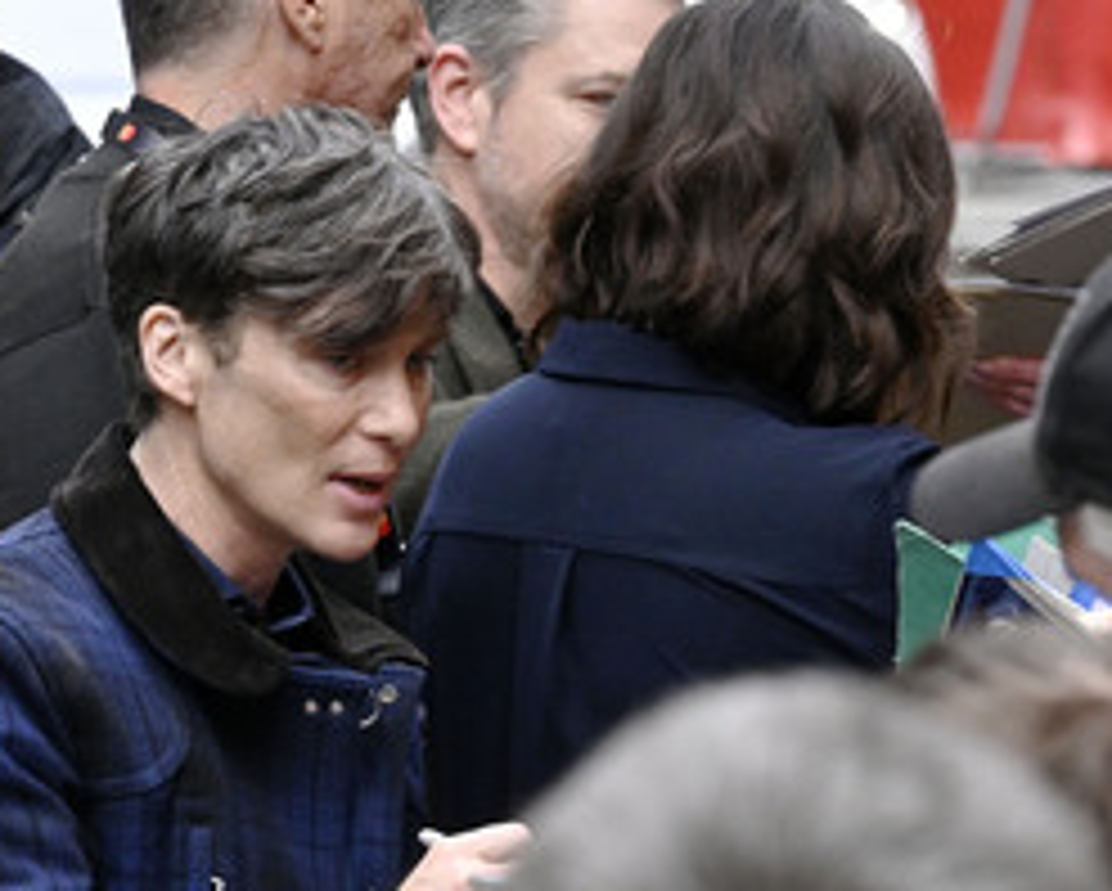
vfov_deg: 4.5
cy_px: 666
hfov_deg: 5.6
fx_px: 11264
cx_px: 263
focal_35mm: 342
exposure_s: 1/640
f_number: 9
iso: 5000
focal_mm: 200
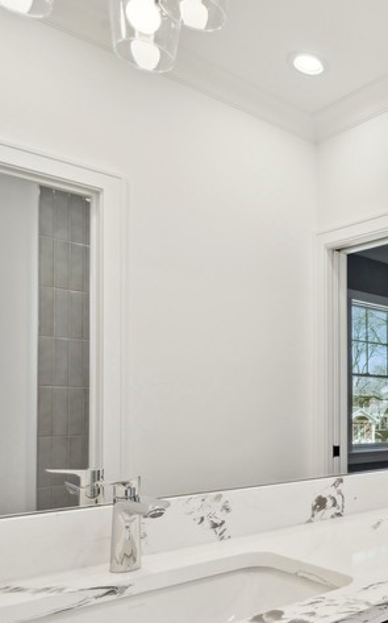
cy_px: 391
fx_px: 525
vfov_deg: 60.4
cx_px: 485
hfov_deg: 32.2
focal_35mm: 31
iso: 200
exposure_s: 1/30
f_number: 9
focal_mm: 16
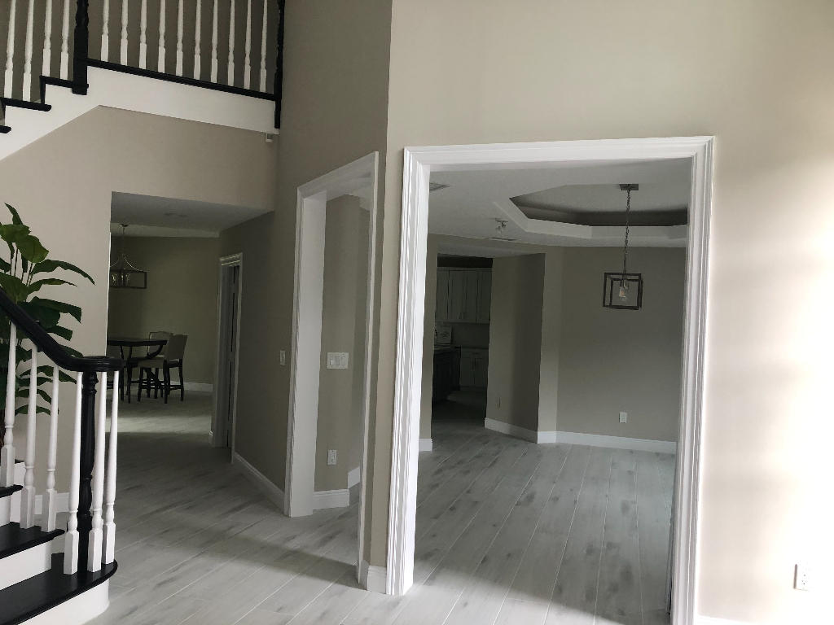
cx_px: 417
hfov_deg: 63.4
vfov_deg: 49.7
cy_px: 312
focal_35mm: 28
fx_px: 675
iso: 32
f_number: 1.8
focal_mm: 3.99
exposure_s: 1/30
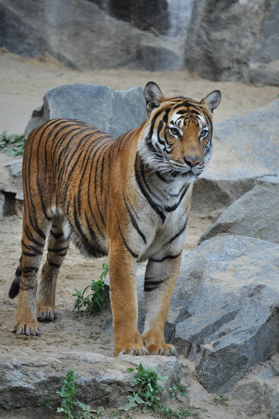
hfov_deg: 5.5
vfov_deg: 8.3
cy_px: 210
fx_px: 2884
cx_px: 140
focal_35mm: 248
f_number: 5.3
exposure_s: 1/250
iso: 500
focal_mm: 165
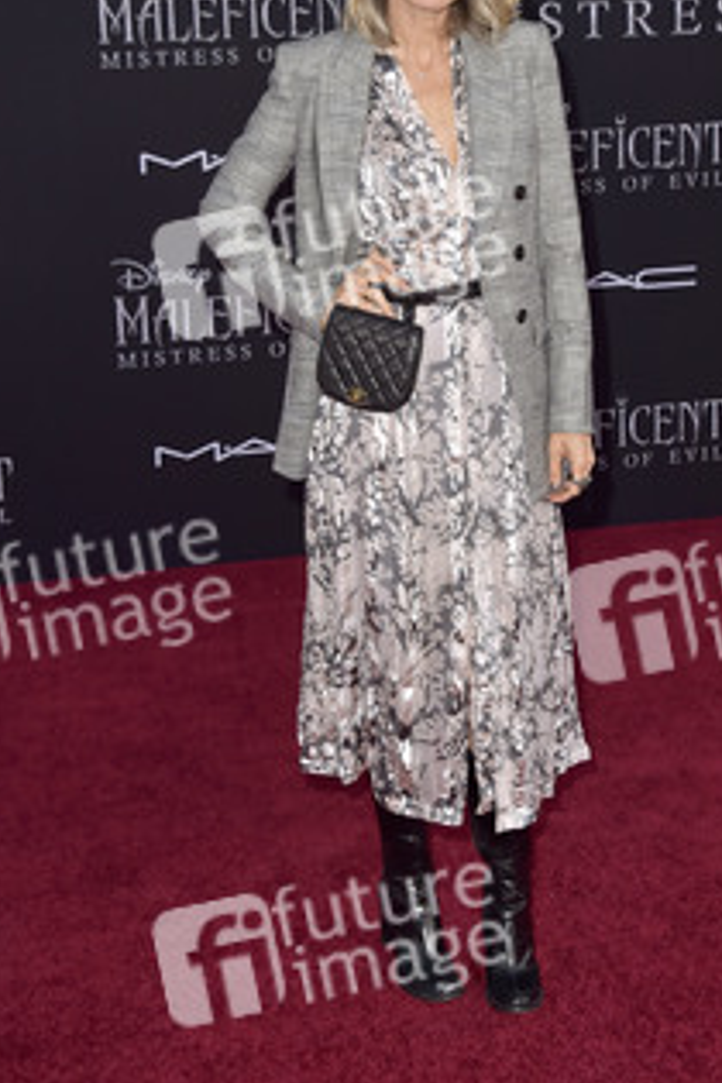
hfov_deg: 22.2
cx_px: 431
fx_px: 1835
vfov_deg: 32.8
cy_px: 430
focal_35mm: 61
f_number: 7.1
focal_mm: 48
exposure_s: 1/250
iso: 400
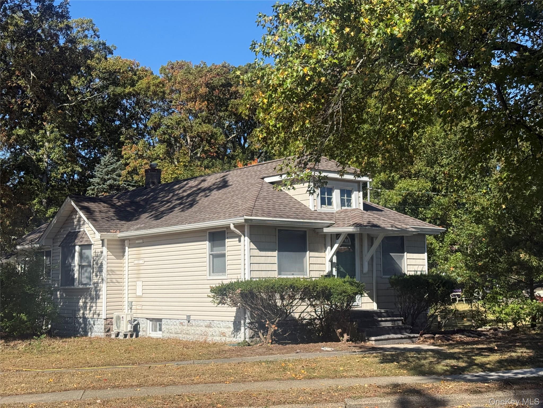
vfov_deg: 30.3
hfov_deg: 39.7
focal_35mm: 48
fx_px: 753
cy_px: 204
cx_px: 272
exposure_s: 1/4329
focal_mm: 6.76
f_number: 1.78
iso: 80
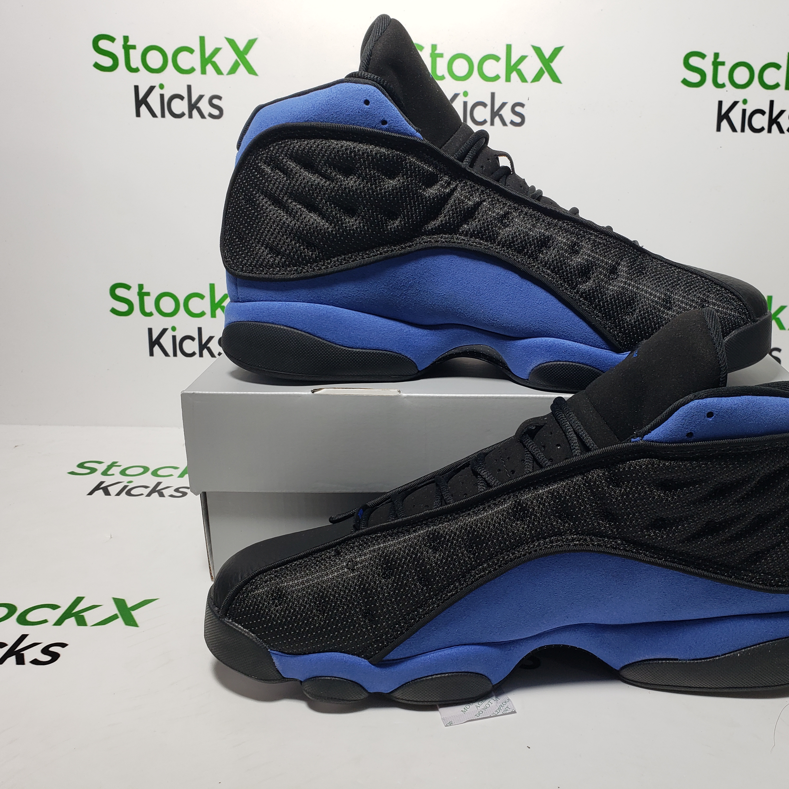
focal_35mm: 31
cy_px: 392
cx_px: 500
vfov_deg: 52.5
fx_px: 799
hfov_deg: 51.9
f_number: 2.4
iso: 50
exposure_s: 1/163
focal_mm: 4.3
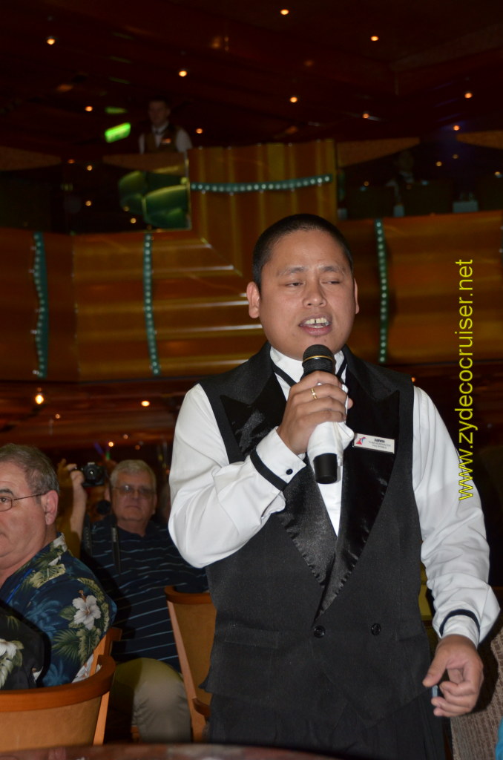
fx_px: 1390
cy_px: 380
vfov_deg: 30.6
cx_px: 252
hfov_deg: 20.5
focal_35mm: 66
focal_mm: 44
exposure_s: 1/60
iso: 800
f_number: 4.5
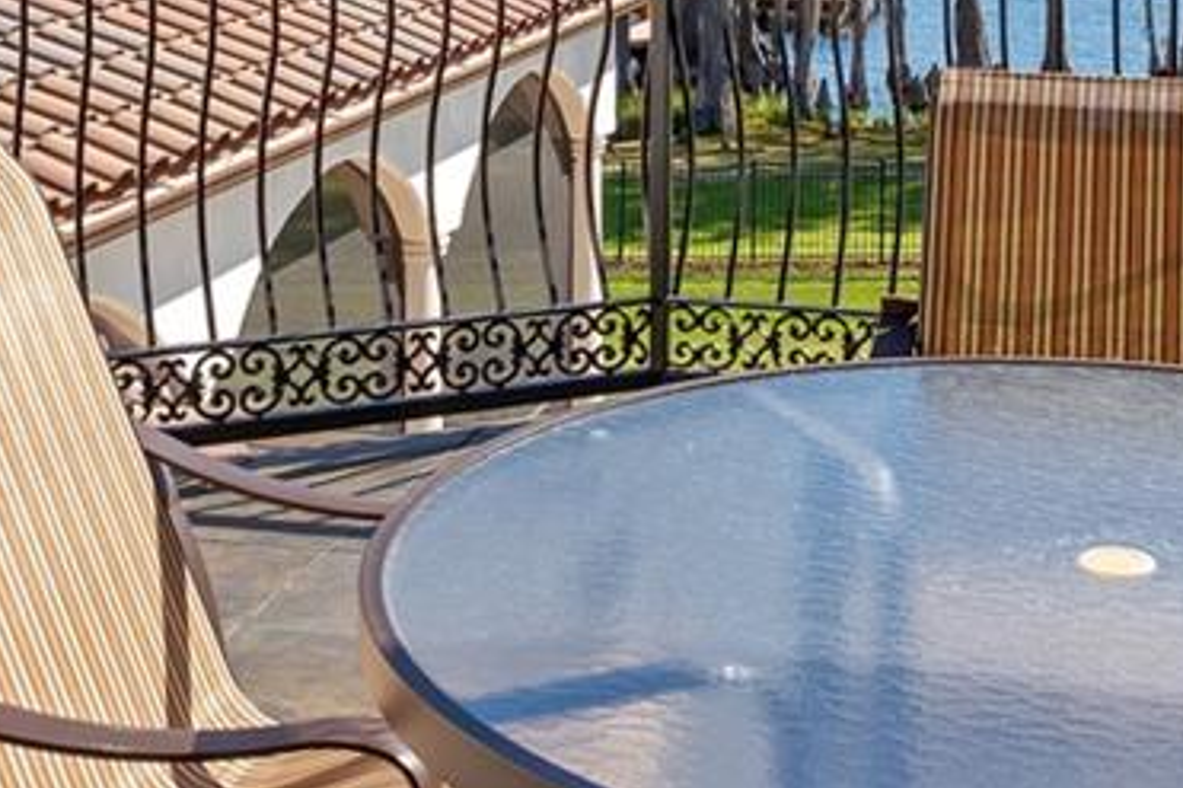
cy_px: -364
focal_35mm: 69
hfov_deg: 28.9
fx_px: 2266
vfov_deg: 17.8
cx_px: 871
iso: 100
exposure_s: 1/400
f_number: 6.3
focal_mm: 16
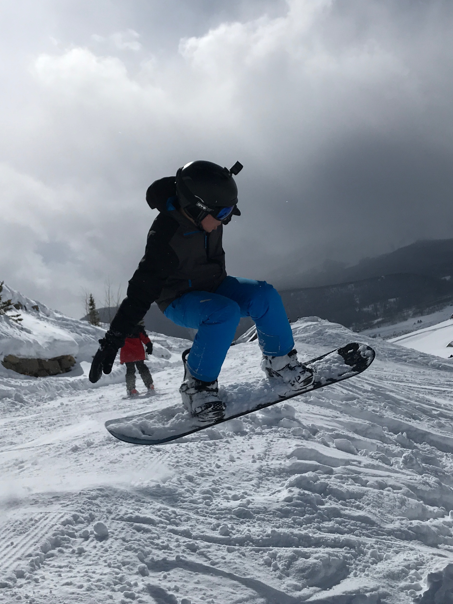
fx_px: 785
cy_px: 276
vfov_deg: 42.0
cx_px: 244
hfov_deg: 32.2
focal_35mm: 45
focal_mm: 3.99
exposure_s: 1/16129
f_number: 1.8
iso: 25
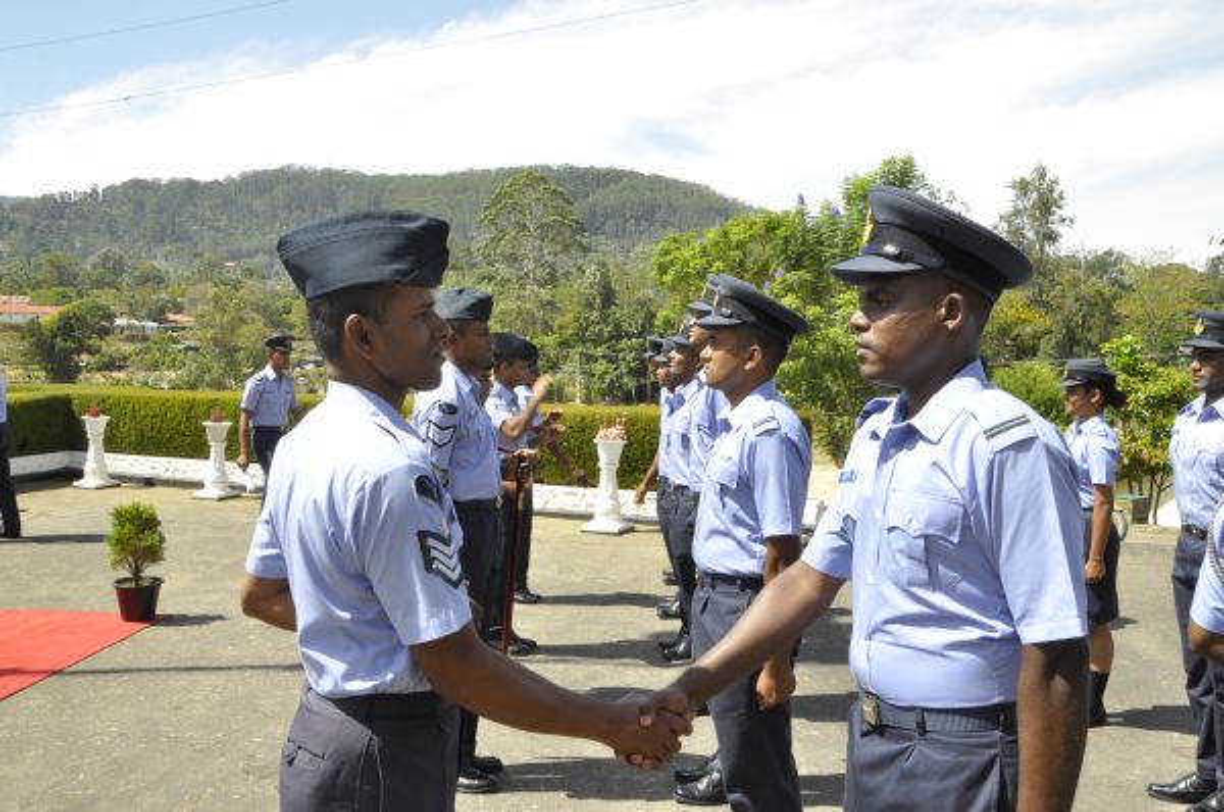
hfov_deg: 57.3
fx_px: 1120
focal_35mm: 33
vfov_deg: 39.8
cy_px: 406
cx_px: 612
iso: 400
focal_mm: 22
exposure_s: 1/125
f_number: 14
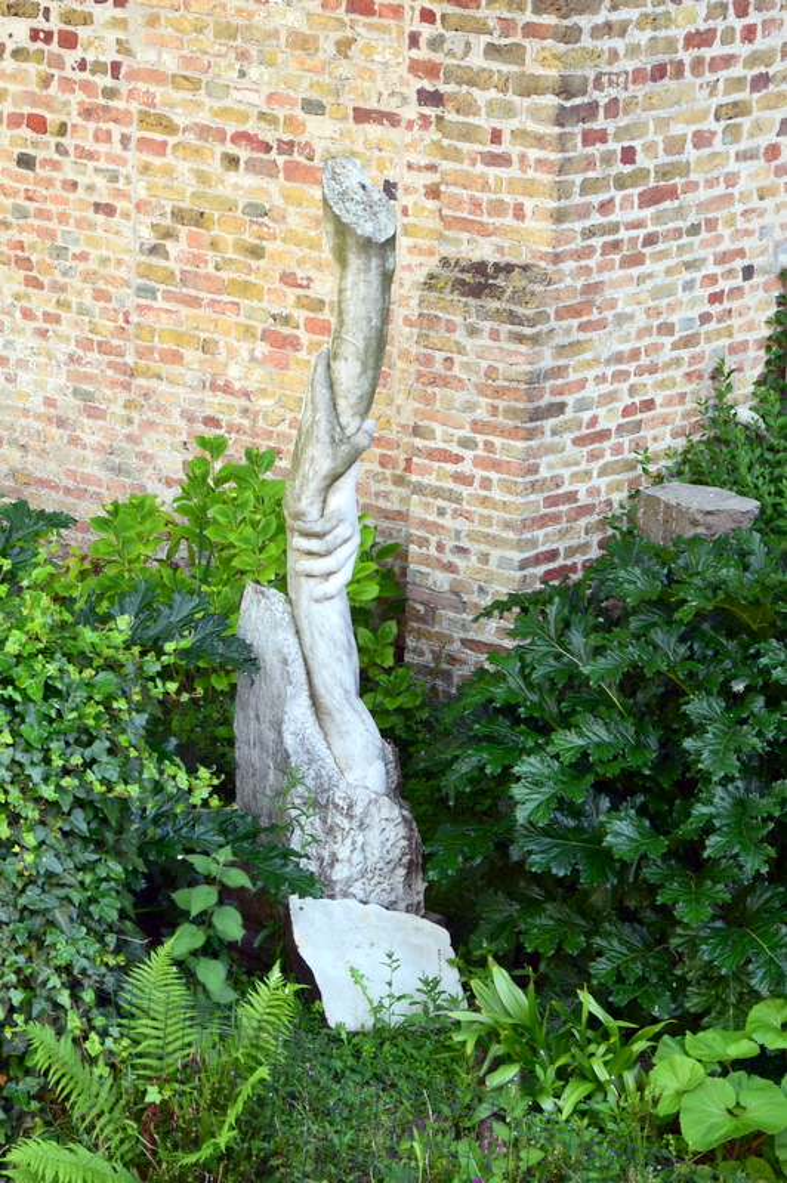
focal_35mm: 87
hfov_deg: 15.7
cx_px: 394
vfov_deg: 23.4
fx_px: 2858
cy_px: 592
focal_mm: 58
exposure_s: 1/25
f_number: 7.1
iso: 125
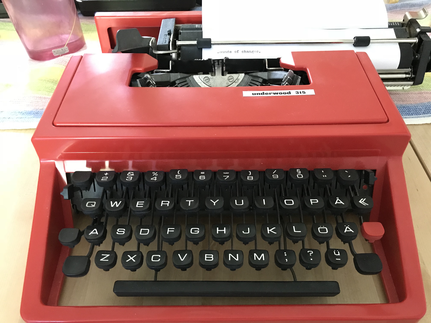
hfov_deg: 63.4
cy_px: 162
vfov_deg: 49.7
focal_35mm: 28
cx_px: 216
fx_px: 349
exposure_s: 1/4
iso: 100
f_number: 1.8
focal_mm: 3.99
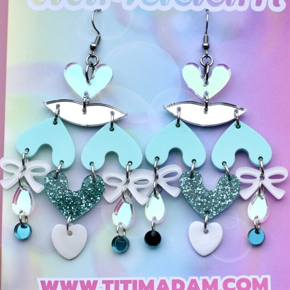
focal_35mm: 67
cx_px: 144
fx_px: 635
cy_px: 118
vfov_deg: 25.7
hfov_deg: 25.7
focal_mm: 35
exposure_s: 1/3200
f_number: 5.6
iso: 1000
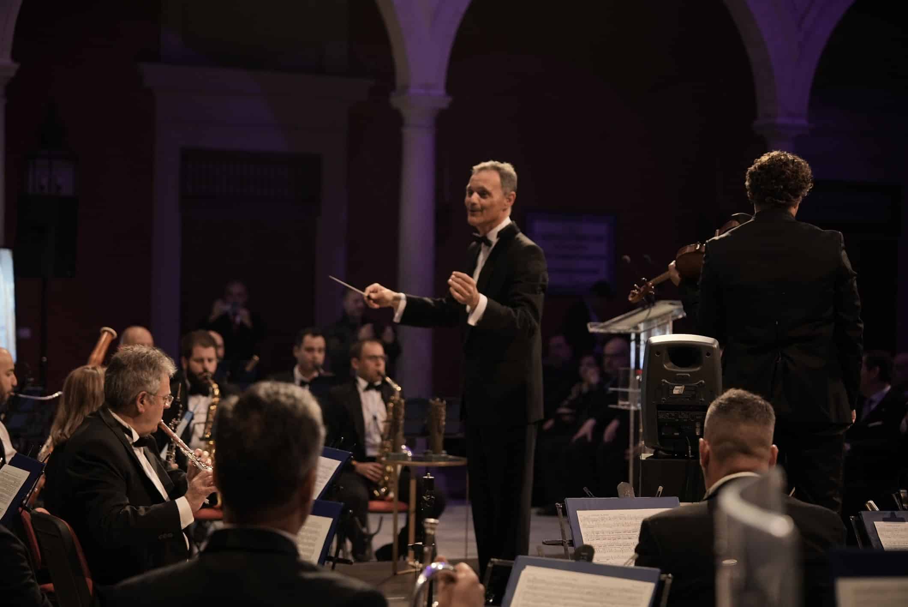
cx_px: 454
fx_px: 1766
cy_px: 304
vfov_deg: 19.5
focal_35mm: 70
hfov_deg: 28.8
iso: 1600
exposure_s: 1/200
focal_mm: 70
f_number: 2.8
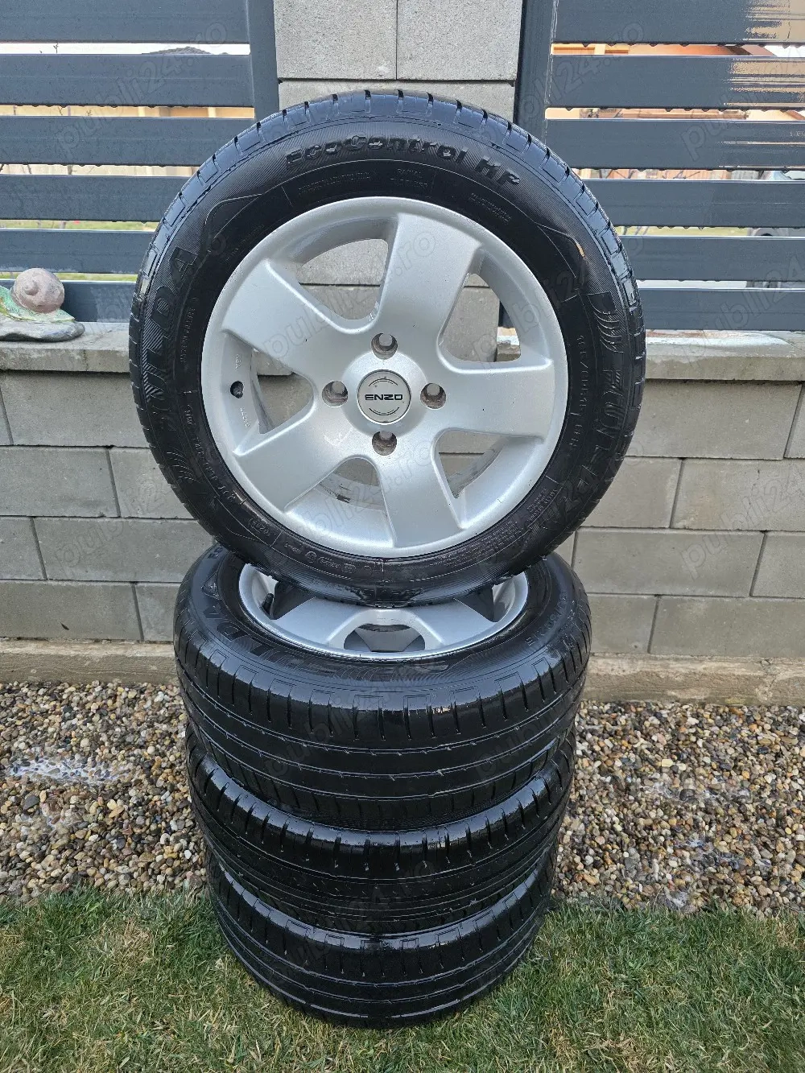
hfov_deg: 58.9
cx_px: 402
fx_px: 713
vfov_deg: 73.9
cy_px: 536
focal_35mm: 23
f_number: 1.7
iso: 250
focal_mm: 6.3
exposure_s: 1/101
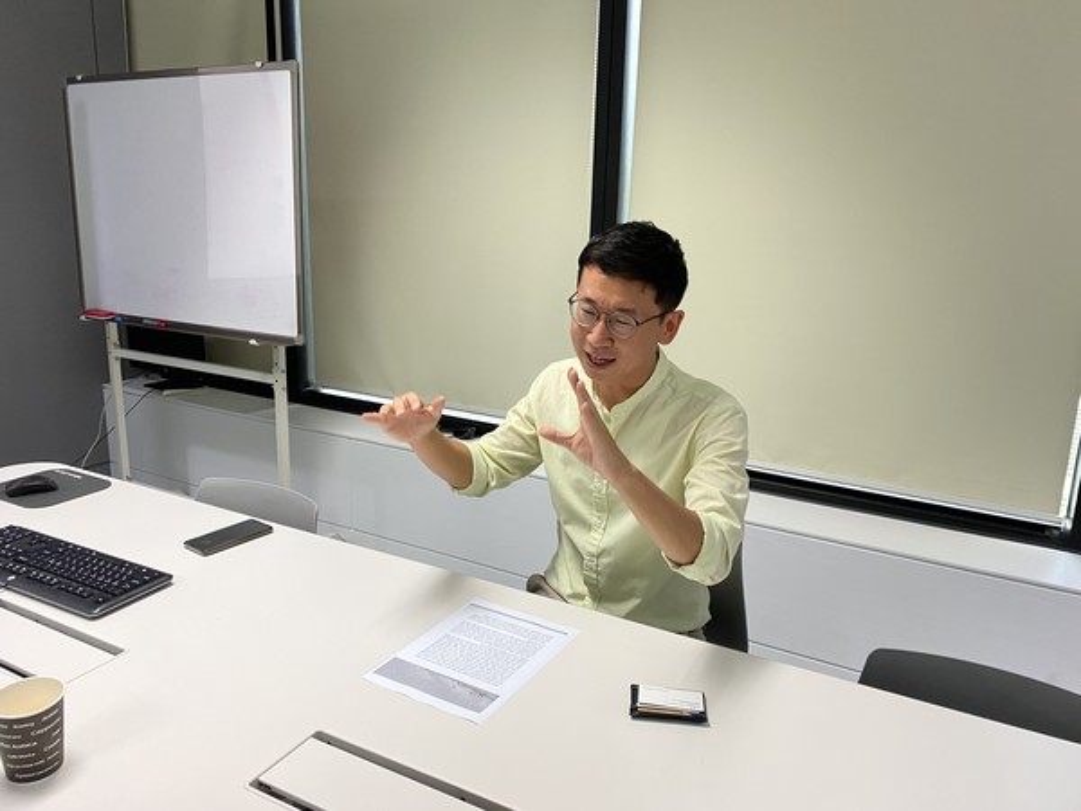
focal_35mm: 26
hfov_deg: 67.3
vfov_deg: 53.1
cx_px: 540
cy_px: 406
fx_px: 812
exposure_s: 1/60
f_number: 1.8
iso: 100
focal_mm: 4.25
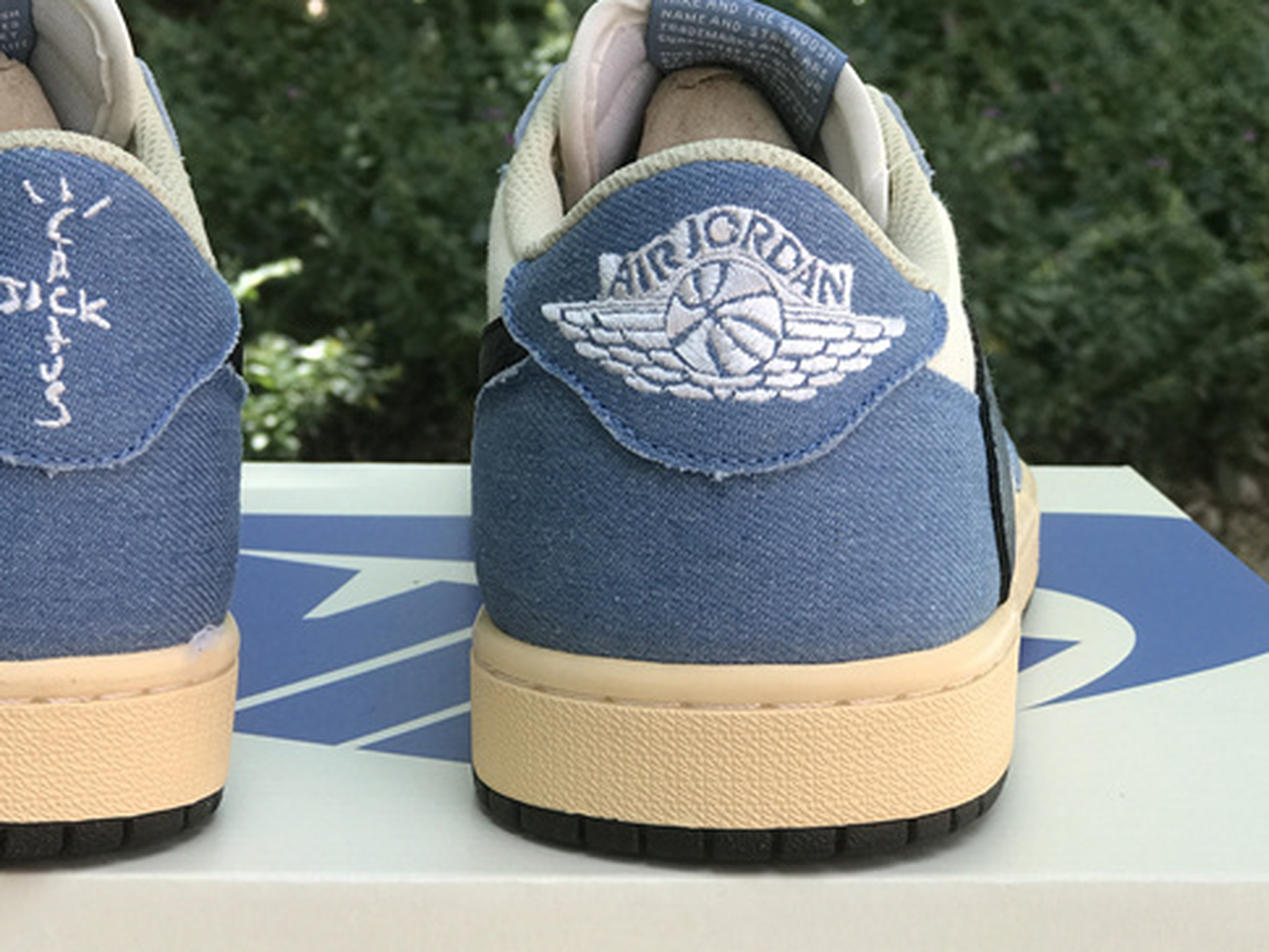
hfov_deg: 22.4
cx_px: 419
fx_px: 3190
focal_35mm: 87
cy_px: 417
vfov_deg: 17.0
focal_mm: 6.6
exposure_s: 1/50
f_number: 2.8
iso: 20
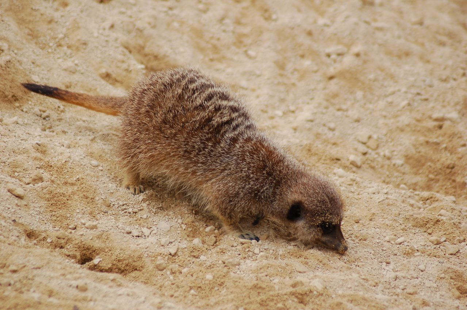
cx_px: 234
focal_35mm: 285
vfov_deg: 4.8
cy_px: 155
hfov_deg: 7.2
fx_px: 3695
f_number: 4.8
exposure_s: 1/640
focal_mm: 190
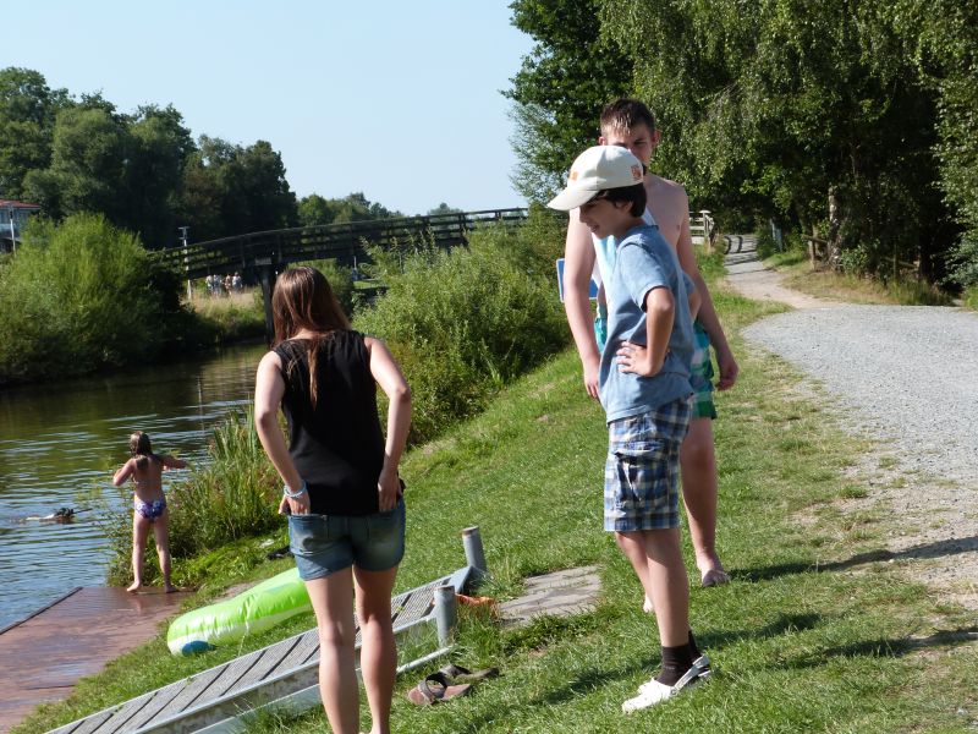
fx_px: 2797
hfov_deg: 19.8
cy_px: 367
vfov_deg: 14.9
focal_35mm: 99
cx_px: 489
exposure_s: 1/320
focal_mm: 17.9
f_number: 5.6
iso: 100
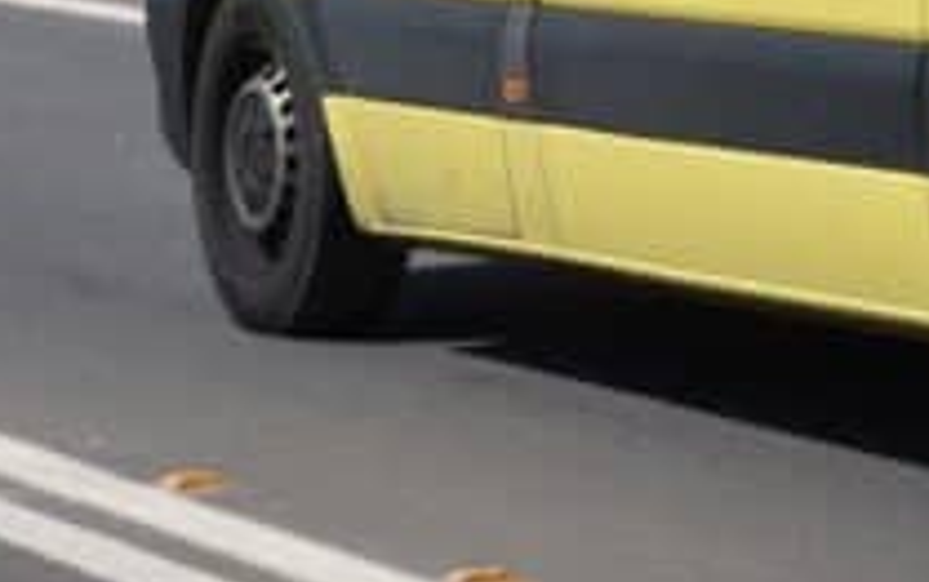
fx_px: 7120
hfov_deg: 7.5
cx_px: 756
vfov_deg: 4.6
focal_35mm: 281
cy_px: -542
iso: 500
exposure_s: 1/800
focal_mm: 50
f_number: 14
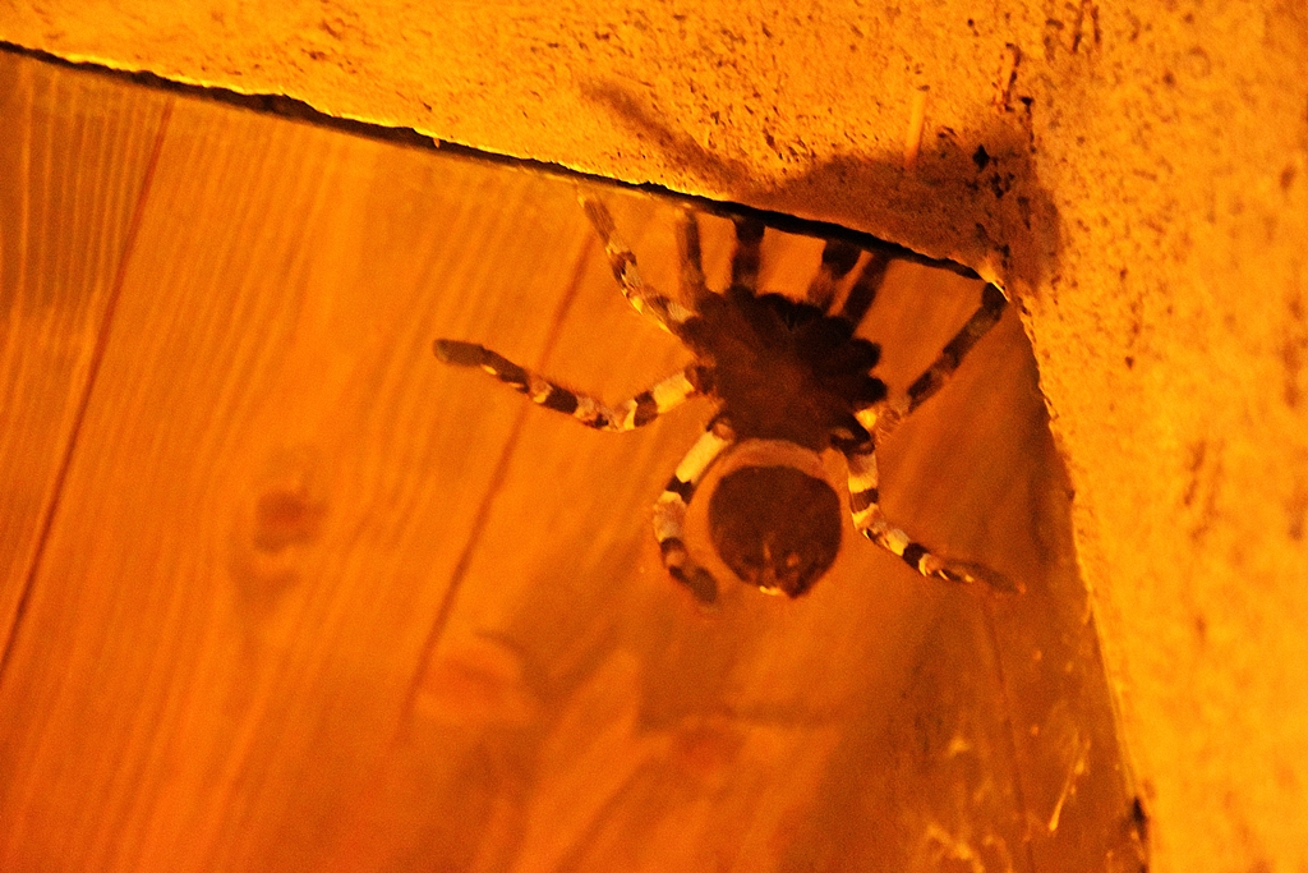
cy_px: 436
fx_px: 4360
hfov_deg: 17.1
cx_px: 654
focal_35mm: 120
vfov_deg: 11.4
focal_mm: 80
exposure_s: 1/30
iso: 12800
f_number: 5.3
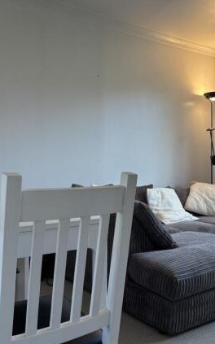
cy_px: 175
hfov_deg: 33.5
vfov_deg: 51.6
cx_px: 123
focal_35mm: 38
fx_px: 357
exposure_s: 1/100
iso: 40
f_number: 1.6
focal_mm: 5.96
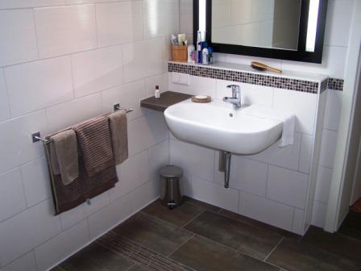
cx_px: 180
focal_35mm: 38
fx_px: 396
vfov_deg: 37.7
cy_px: 136
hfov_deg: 49.0
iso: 80
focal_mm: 6.3
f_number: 2.8
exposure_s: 1/60
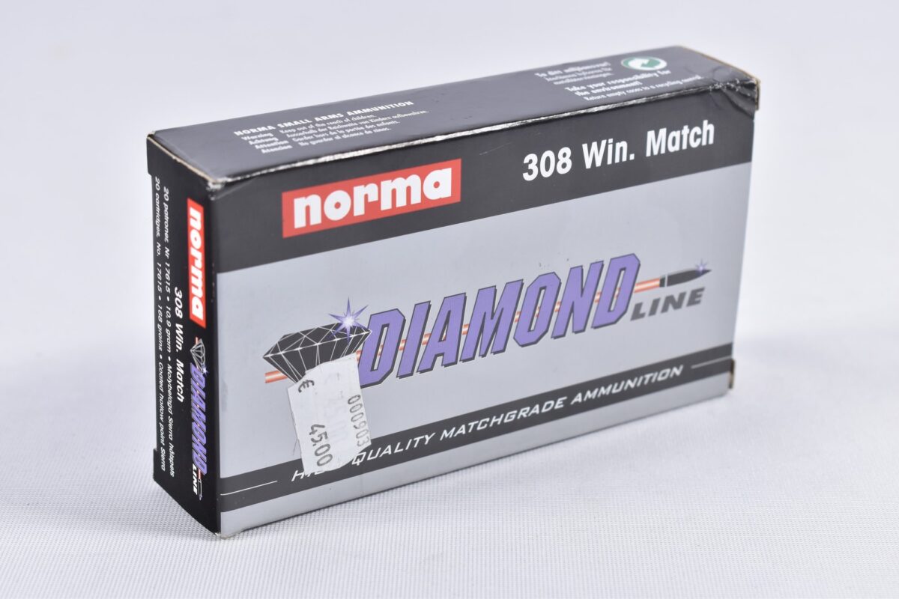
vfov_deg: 16.6
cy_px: 300
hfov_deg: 24.6
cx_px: 450
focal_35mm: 82
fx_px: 2060
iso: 640
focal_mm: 55
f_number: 5.6
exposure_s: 1/50
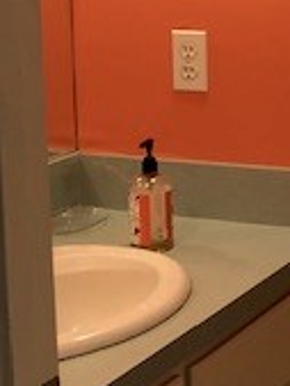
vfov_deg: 18.2
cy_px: 39
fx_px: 1183
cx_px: 475
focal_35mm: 106
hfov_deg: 13.0
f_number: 1.8
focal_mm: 3.99
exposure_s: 1/24
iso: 40
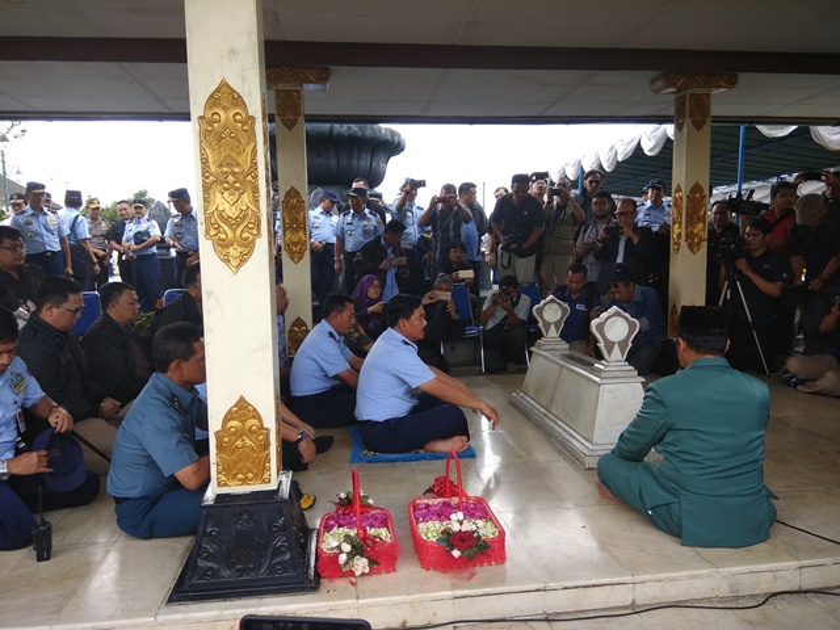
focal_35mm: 21
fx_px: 510
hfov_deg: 79.0
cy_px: 315
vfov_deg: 63.4
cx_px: 420
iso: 100
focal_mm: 3.57
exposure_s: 1/172
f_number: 2
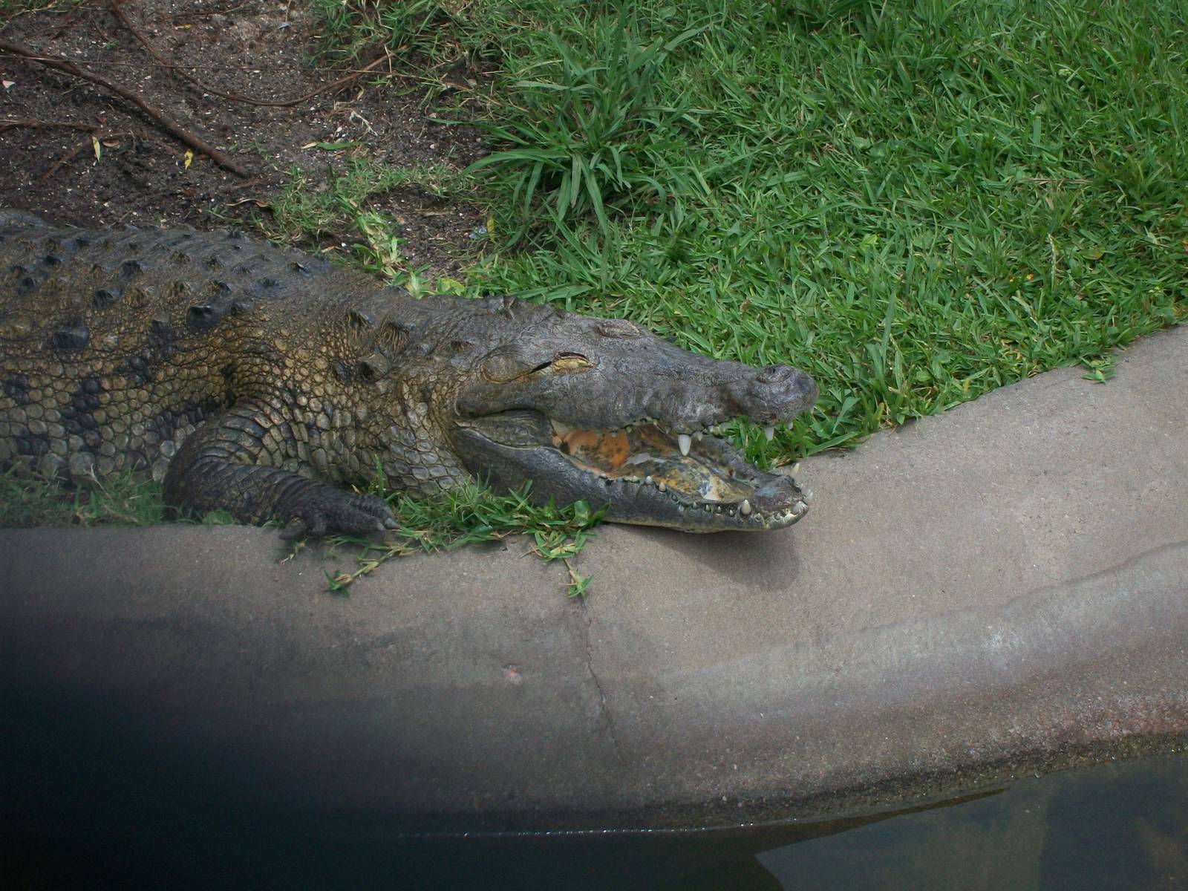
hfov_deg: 18.2
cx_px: 594
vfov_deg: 13.7
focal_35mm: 108
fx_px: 3706
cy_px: 446
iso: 64
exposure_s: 1/320
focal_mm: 18
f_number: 4.8
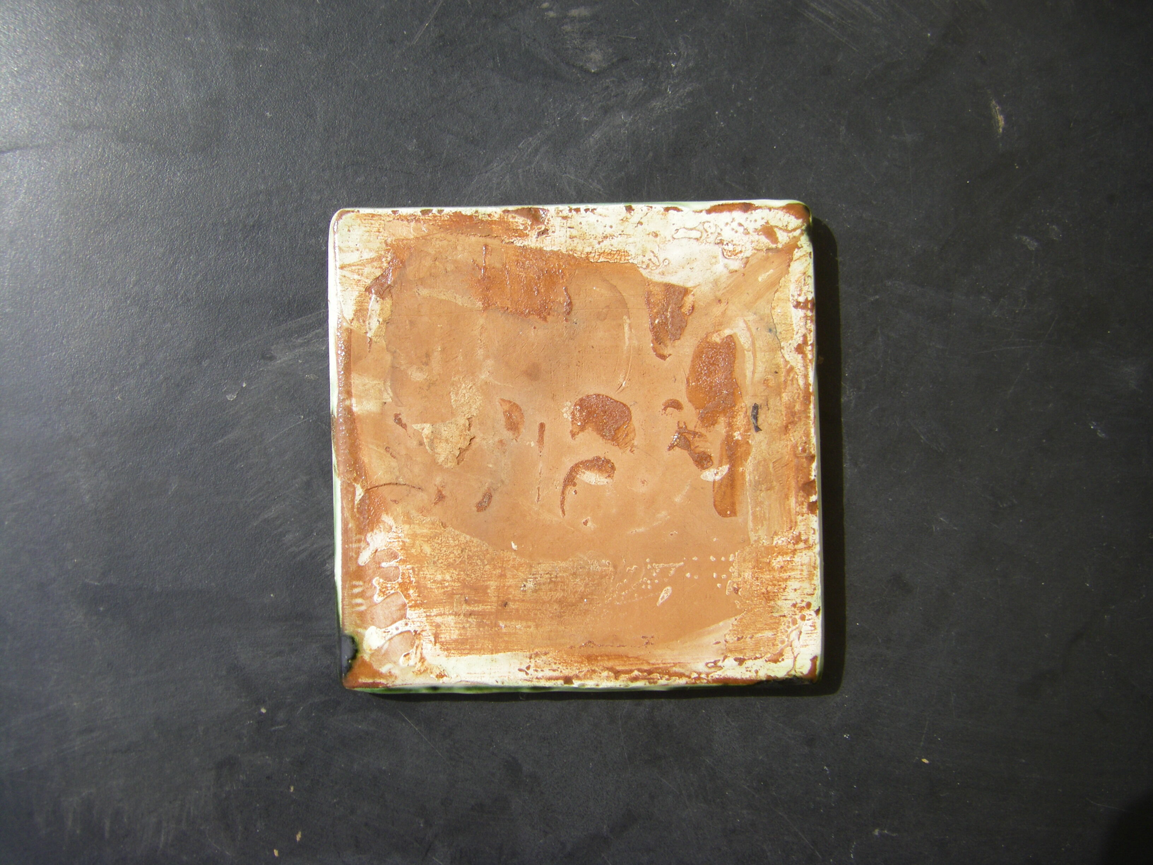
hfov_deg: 49.0
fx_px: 1266
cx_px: 576
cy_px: 432
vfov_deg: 37.7
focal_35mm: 38
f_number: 7
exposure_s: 1/160
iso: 64
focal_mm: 6.3
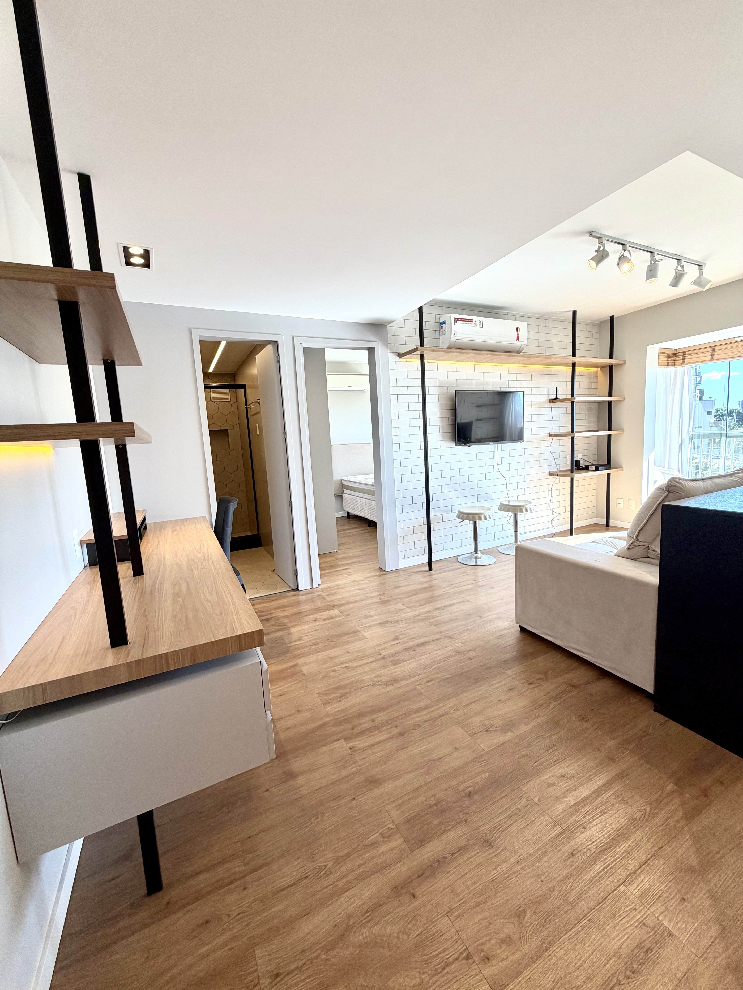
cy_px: 495
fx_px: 401
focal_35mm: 14
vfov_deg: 102.1
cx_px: 372
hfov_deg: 85.7
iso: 64
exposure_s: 1/120
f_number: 2.2
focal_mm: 2.22
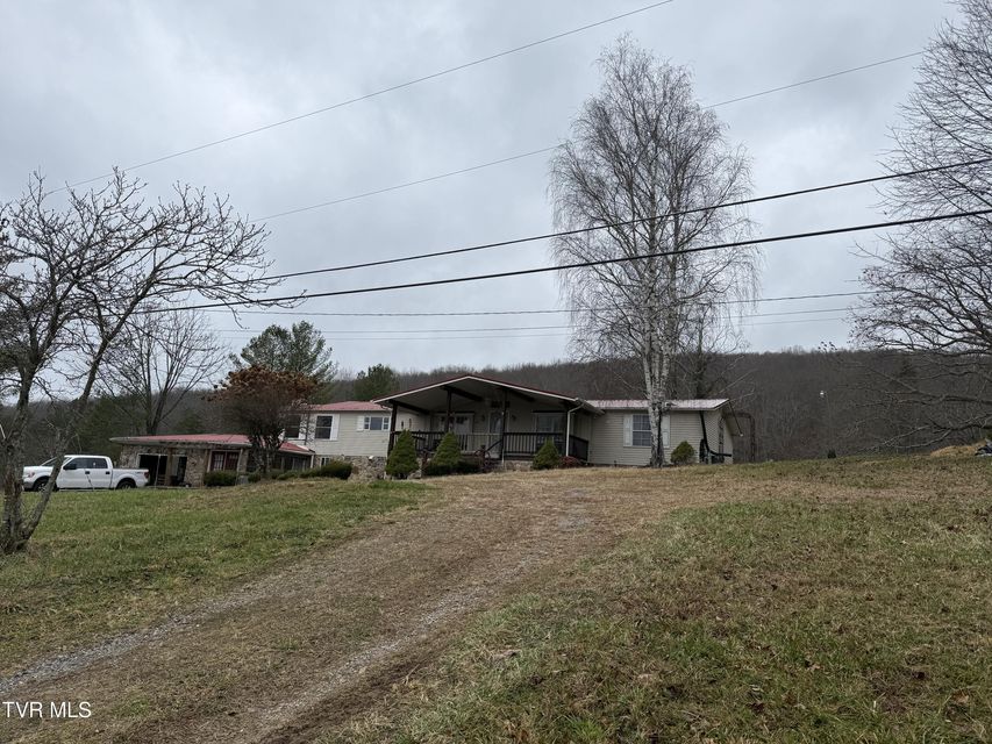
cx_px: 496
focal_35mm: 24
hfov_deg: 71.6
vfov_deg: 56.8
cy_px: 372
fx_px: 688
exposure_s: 1/1091
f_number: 1.78
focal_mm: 6.76
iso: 80
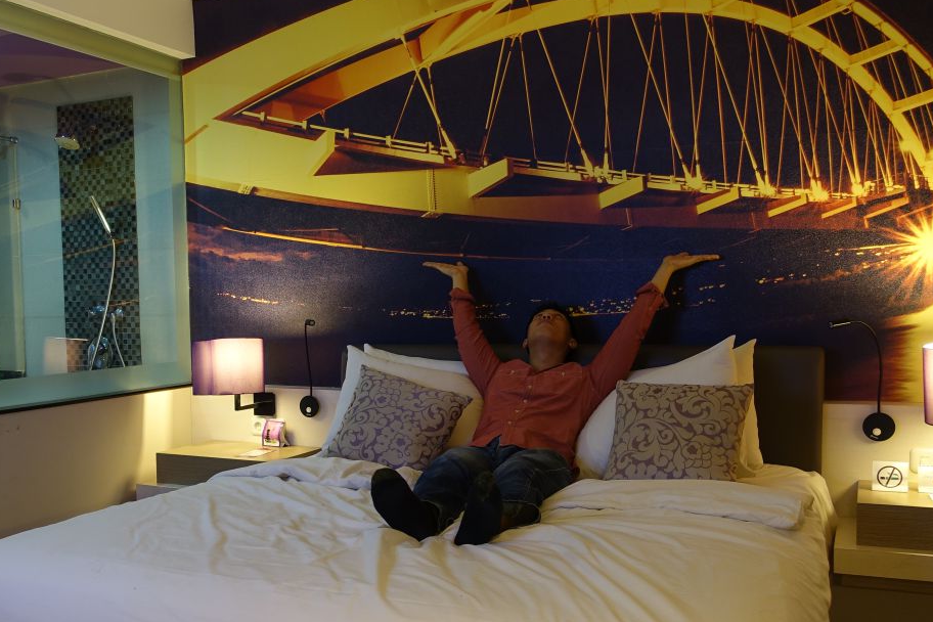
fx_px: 933
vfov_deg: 36.7
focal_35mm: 36
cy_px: 370
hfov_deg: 52.7
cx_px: 365
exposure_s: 1/8
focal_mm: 8.8
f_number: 1.8
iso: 125
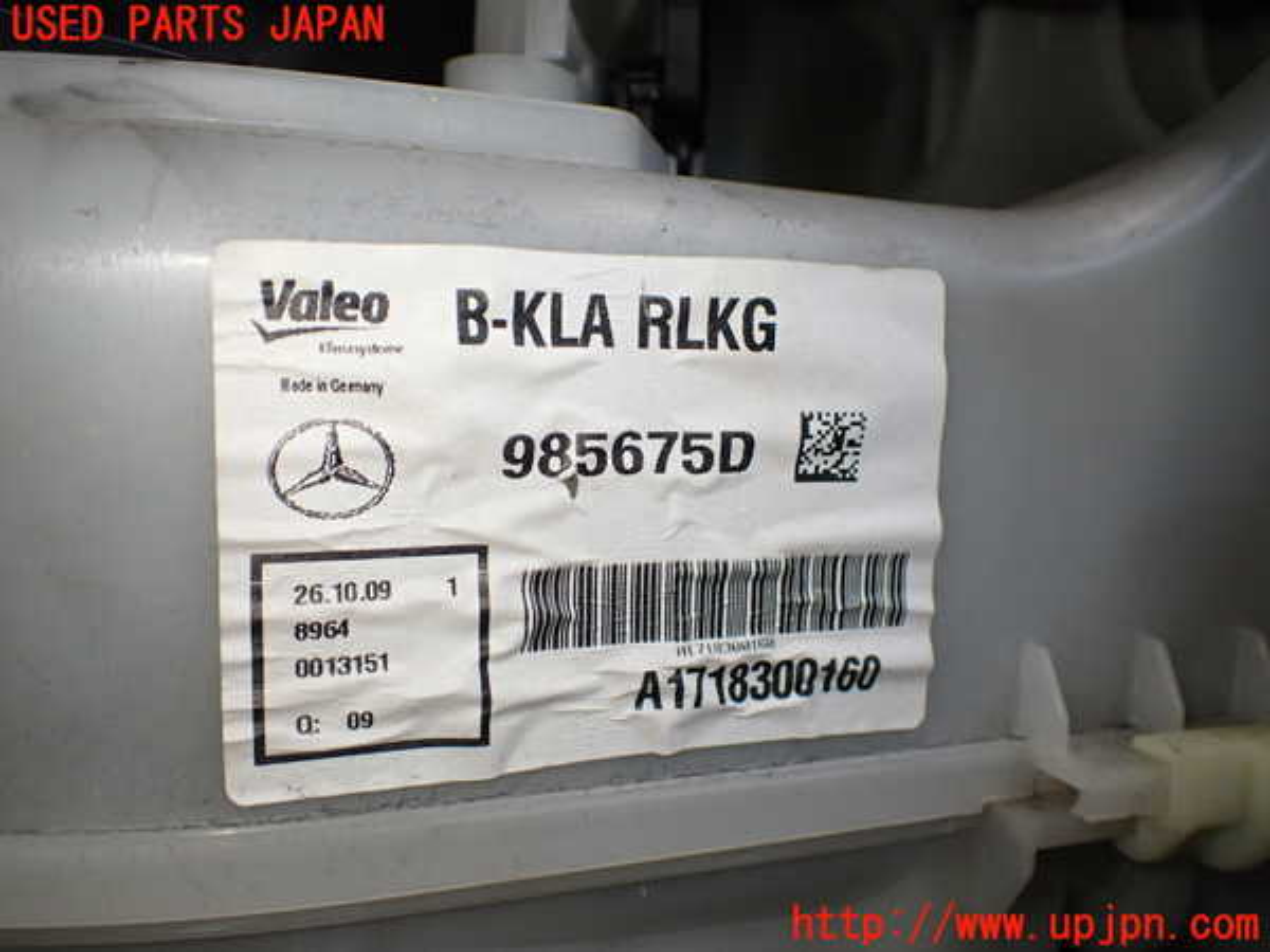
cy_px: 476
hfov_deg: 60.0
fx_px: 1101
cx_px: 635
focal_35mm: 30
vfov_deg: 46.8
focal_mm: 5.4
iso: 250
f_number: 2.3
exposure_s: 1/125
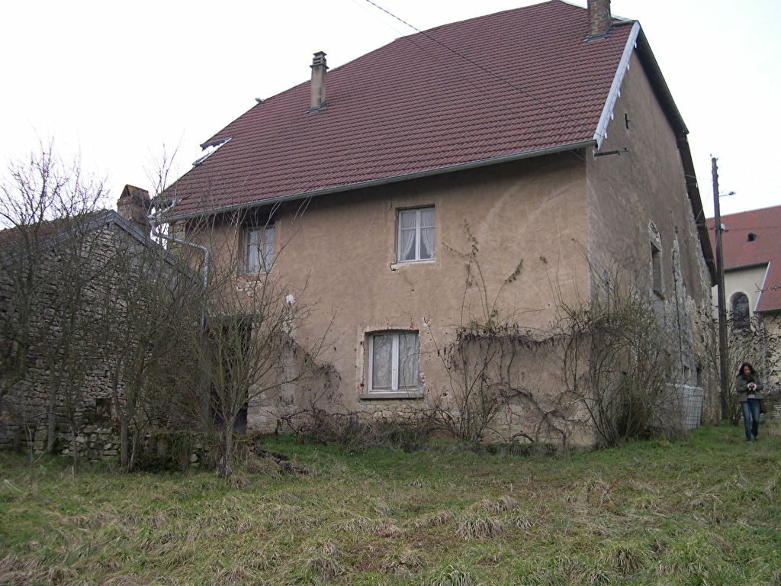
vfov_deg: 37.7
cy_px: 293
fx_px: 857
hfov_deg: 49.0
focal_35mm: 38
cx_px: 390
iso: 100
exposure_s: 1/352
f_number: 2.8
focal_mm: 8
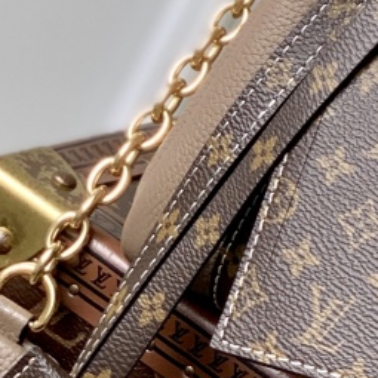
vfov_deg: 6.7
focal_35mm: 260
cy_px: -56
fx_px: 3212
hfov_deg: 6.6
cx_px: 651
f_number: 2.4
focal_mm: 6
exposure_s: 1/122
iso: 32
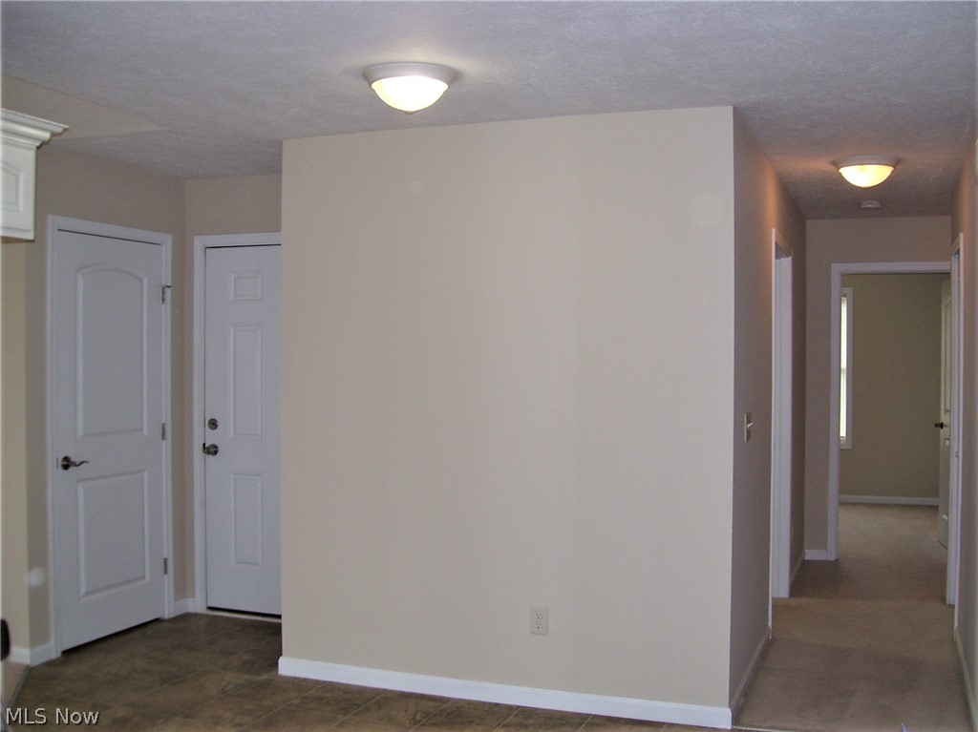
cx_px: 489
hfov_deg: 51.4
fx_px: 1017
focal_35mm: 36
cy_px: 366
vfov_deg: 39.6
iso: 80
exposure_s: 1/60
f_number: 2.7
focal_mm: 6
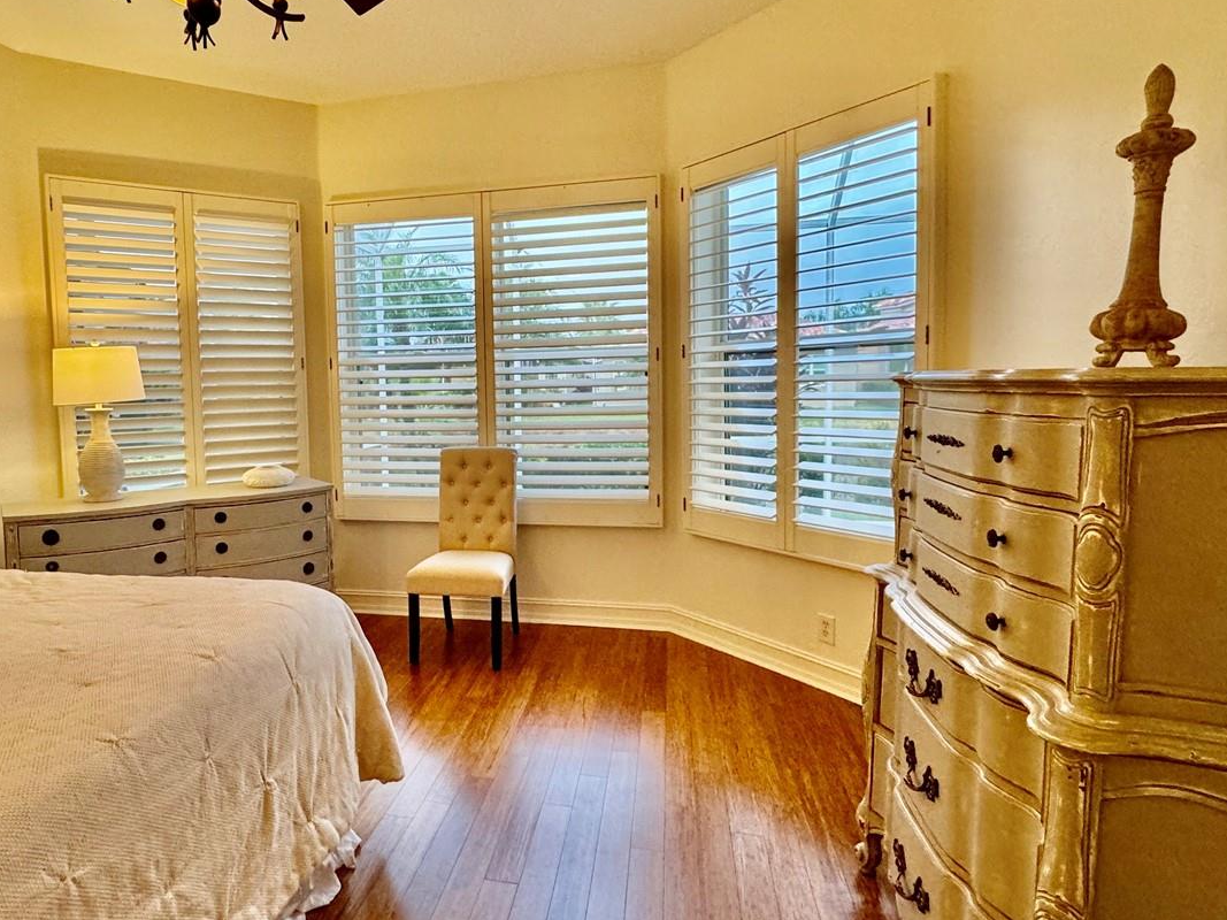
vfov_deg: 63.4
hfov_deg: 78.1
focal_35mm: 21
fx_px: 744
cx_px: 490
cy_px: 435
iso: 250
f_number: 2.2
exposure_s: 1/120
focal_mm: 2.22
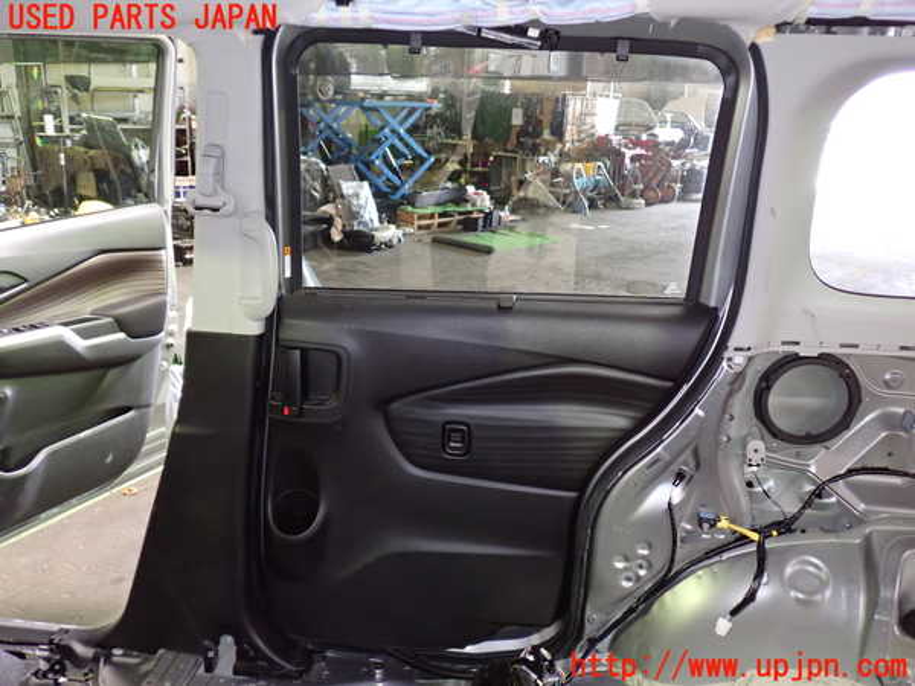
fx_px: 793
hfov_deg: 60.0
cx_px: 458
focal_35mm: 30
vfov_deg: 46.8
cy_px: 343
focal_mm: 5.4
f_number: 2.3
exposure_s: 1/30
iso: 640
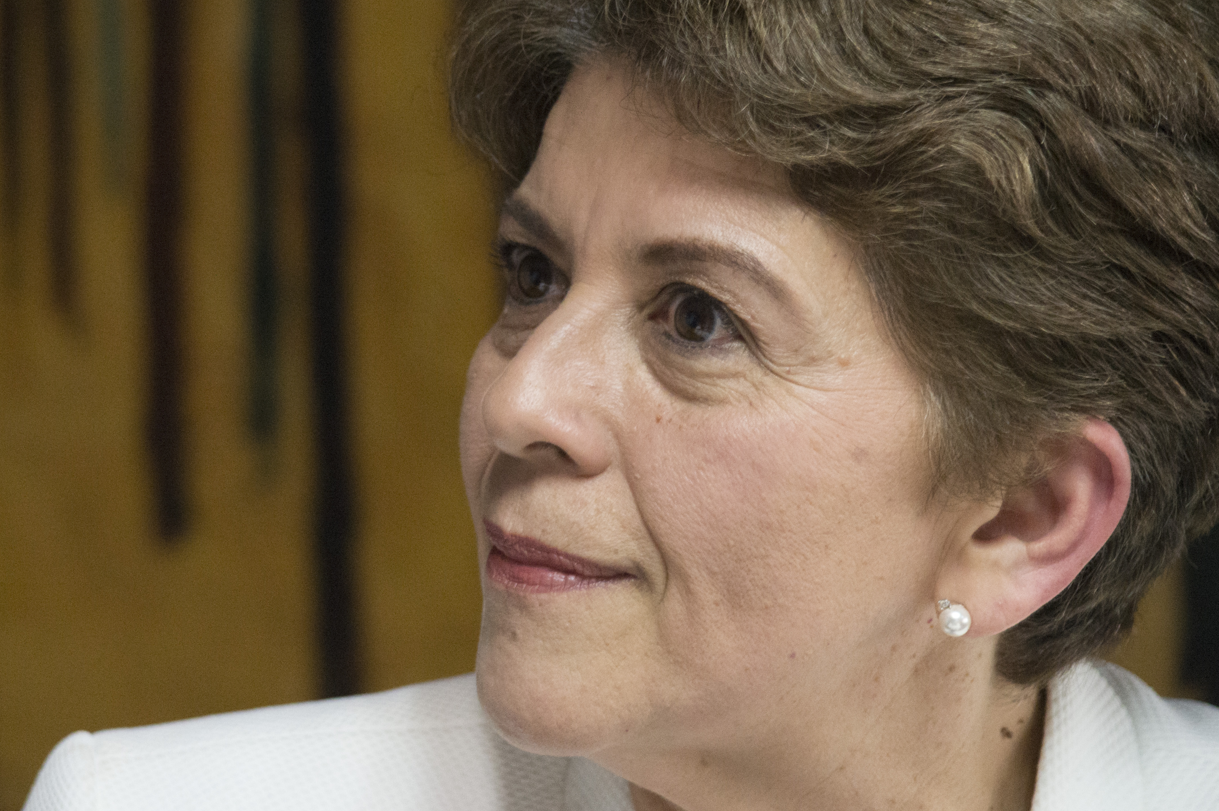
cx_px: 386
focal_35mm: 220
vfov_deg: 6.2
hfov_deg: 9.4
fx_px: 7433
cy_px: 386
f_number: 4.8
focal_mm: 105
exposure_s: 1/60
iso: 3200
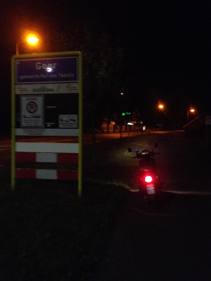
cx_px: 106
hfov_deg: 40.7
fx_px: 284
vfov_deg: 52.6
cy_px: 140
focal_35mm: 35
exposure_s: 1/15
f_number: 2.4
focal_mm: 4.28
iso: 800
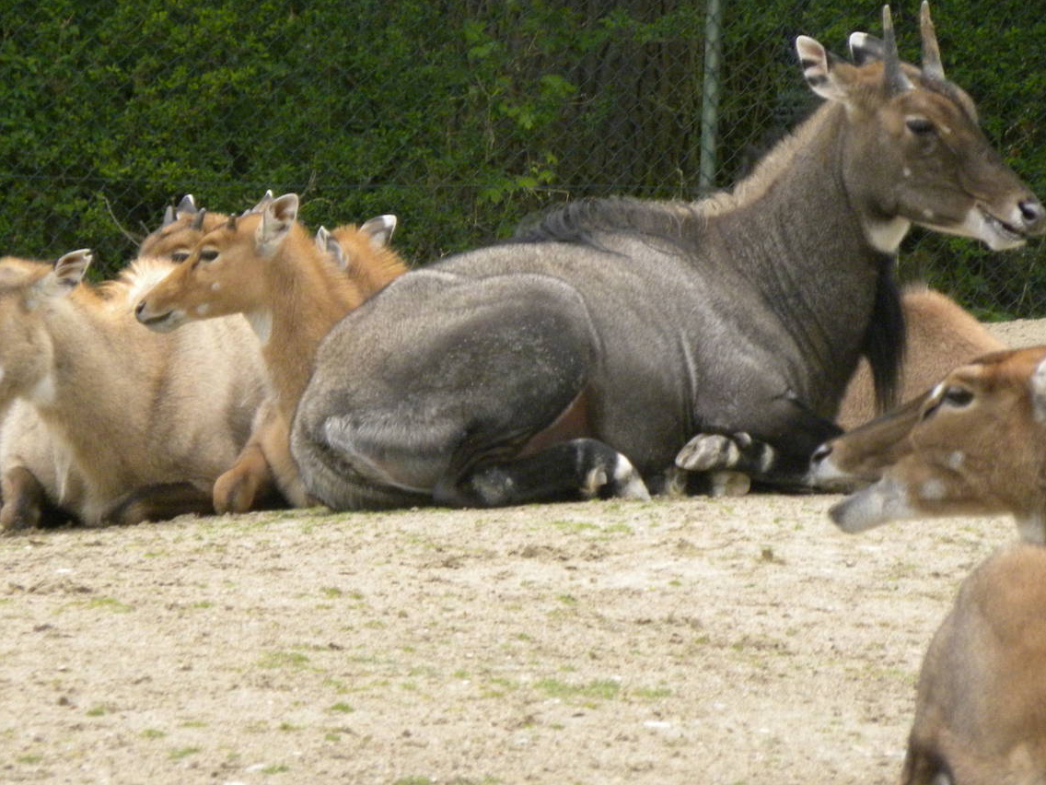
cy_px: 388
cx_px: 552
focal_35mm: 531
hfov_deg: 3.7
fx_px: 16045
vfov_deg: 2.8
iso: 354
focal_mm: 67.2
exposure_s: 1/148
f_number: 5
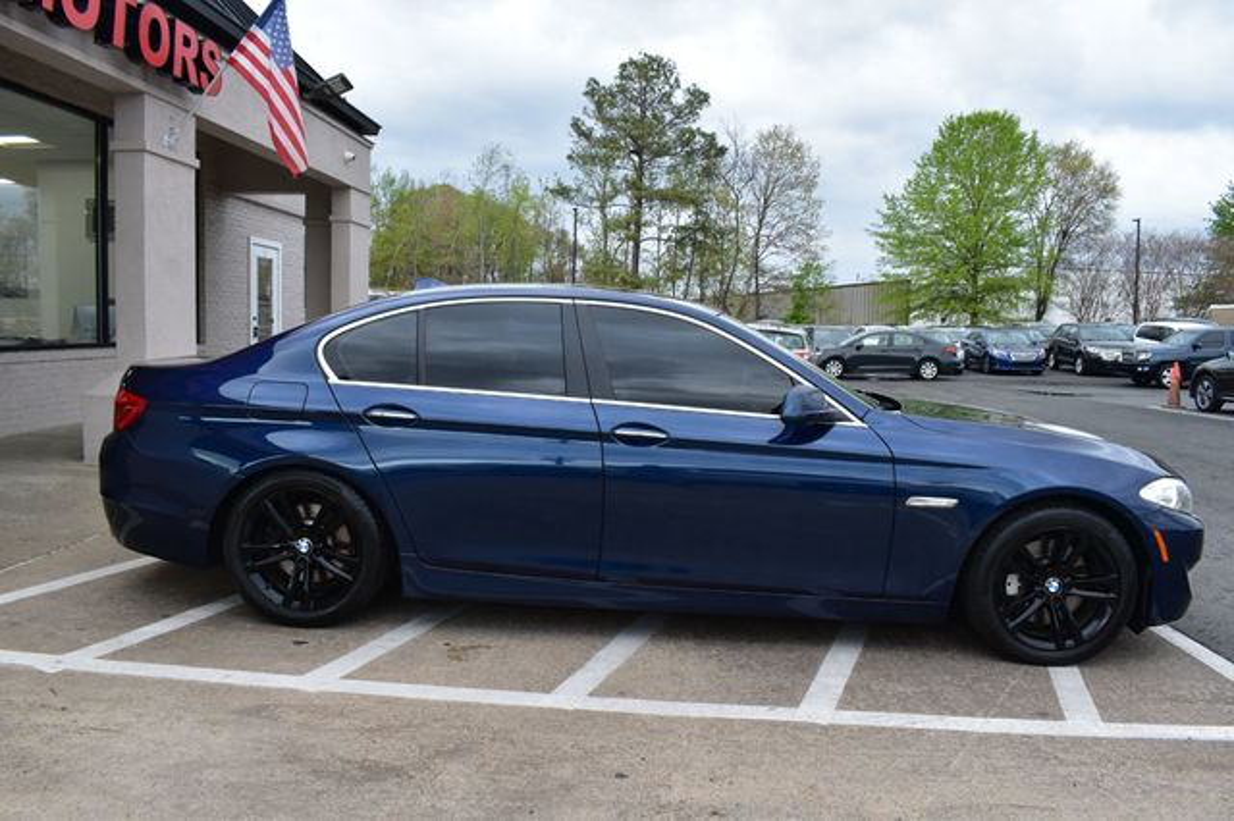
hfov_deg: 67.4
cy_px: 410
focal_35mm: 27
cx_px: 617
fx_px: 925
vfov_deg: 47.9
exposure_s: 1/80
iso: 400
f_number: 8
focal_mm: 18
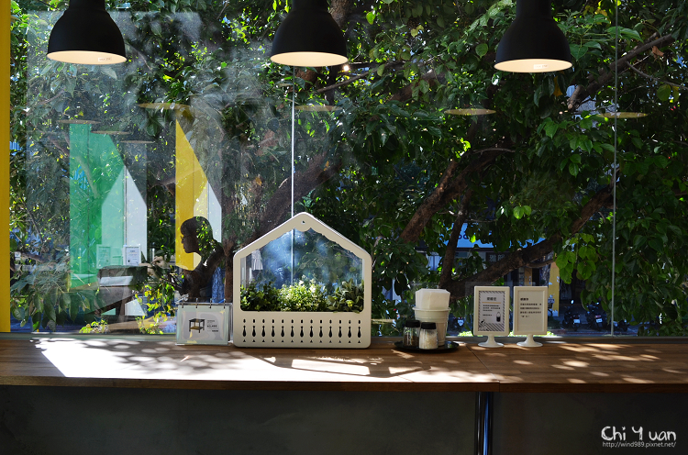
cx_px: 344
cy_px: 228
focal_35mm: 42
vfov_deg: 31.7
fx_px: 801
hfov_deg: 46.5
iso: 200
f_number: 7.1
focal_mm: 28
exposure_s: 1/200
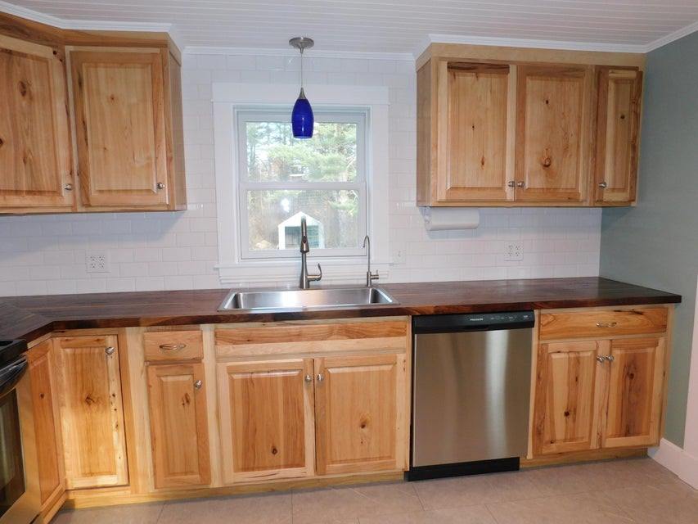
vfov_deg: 58.9
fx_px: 464
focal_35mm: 23
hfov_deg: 73.9
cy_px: 262
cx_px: 349
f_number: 3
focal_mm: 4
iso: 200
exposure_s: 1/30
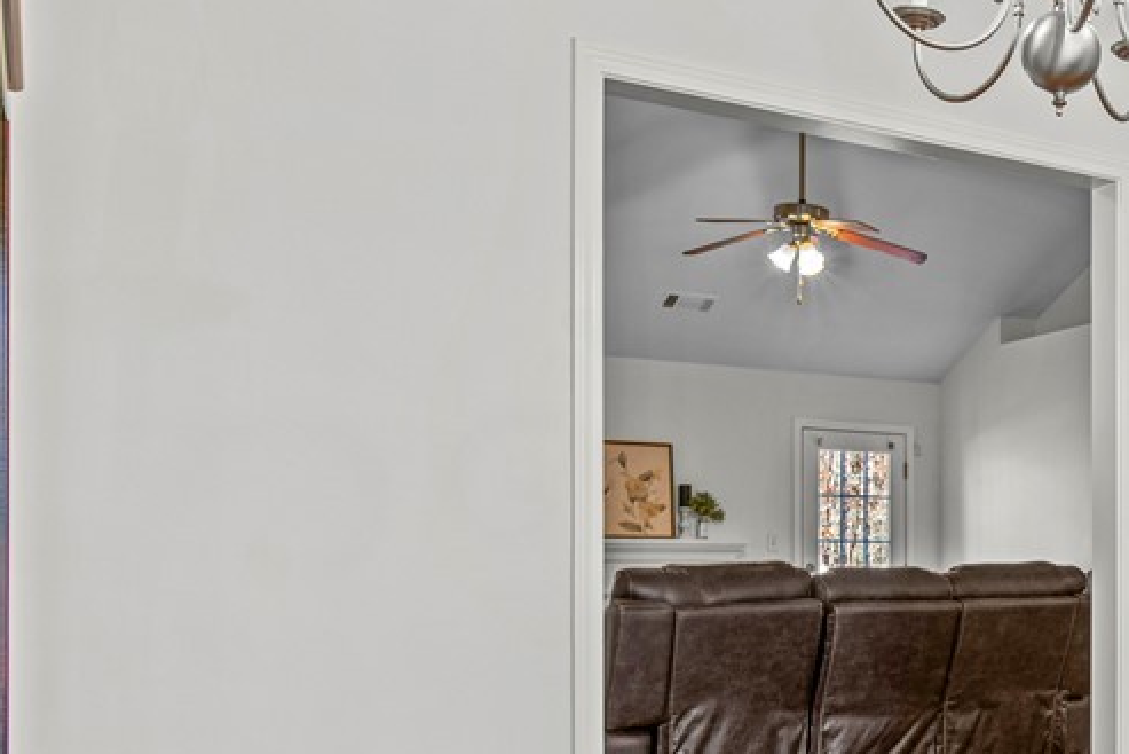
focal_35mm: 44
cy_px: 603
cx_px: 1162
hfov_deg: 38.7
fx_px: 1380
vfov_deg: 29.8
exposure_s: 1/4
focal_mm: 20
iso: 200
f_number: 8
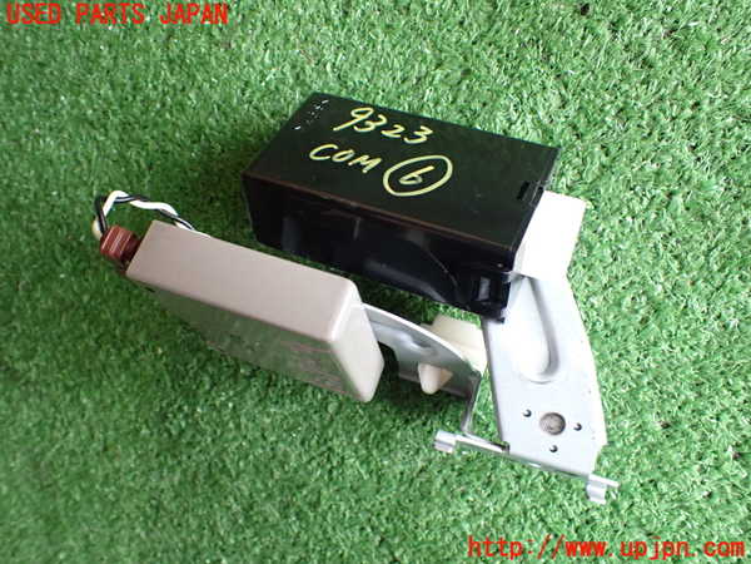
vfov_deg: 46.8
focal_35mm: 30
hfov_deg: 60.0
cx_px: 376
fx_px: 651
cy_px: 282
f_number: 2.3
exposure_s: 1/80
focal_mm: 5.4
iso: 800
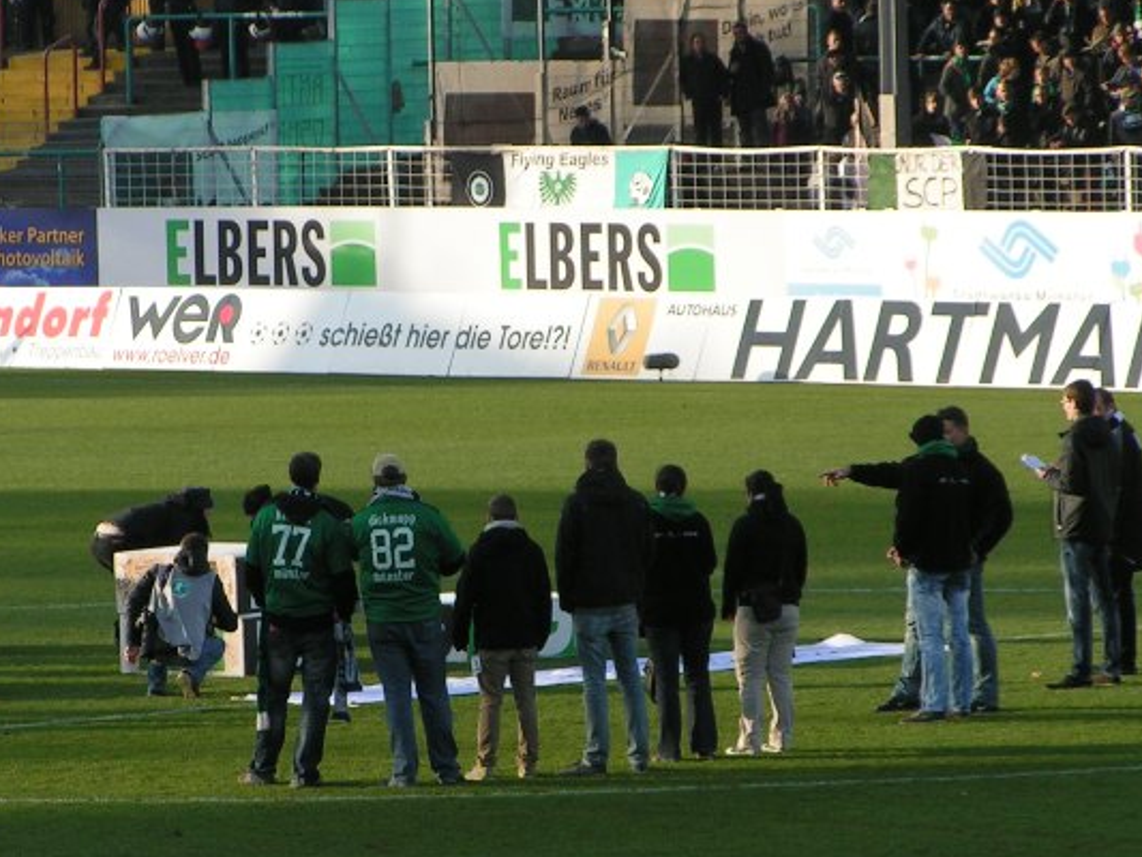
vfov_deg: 4.6
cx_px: 456
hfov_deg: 6.1
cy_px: 409
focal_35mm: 324
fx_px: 10691
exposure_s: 1/320
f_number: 5
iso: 50
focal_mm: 33
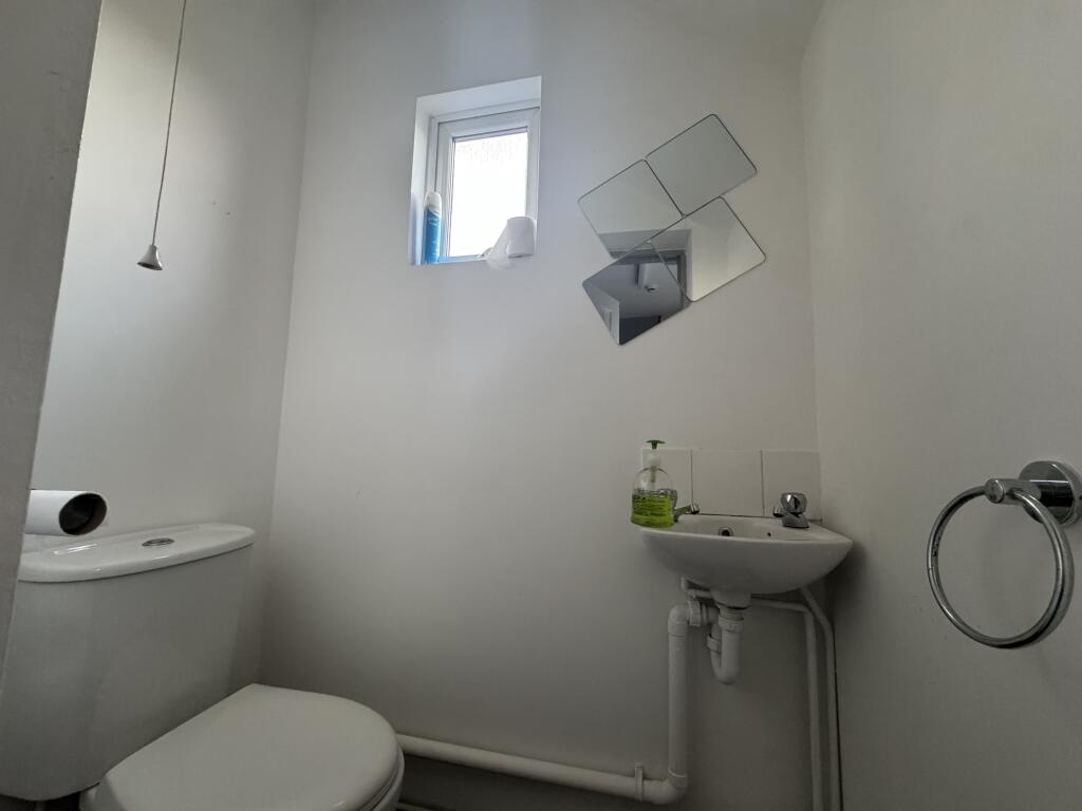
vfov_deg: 85.7
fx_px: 438
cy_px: 406
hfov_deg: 102.1
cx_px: 541
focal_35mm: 14
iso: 320
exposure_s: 1/87
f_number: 2.2
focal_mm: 2.22
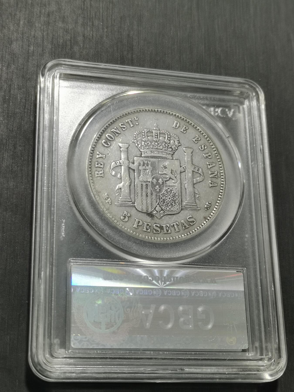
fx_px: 691
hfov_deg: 24.0
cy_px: 196
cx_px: 147
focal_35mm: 61
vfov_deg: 31.7
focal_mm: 5.58
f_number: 1.8
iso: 80
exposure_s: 1/90
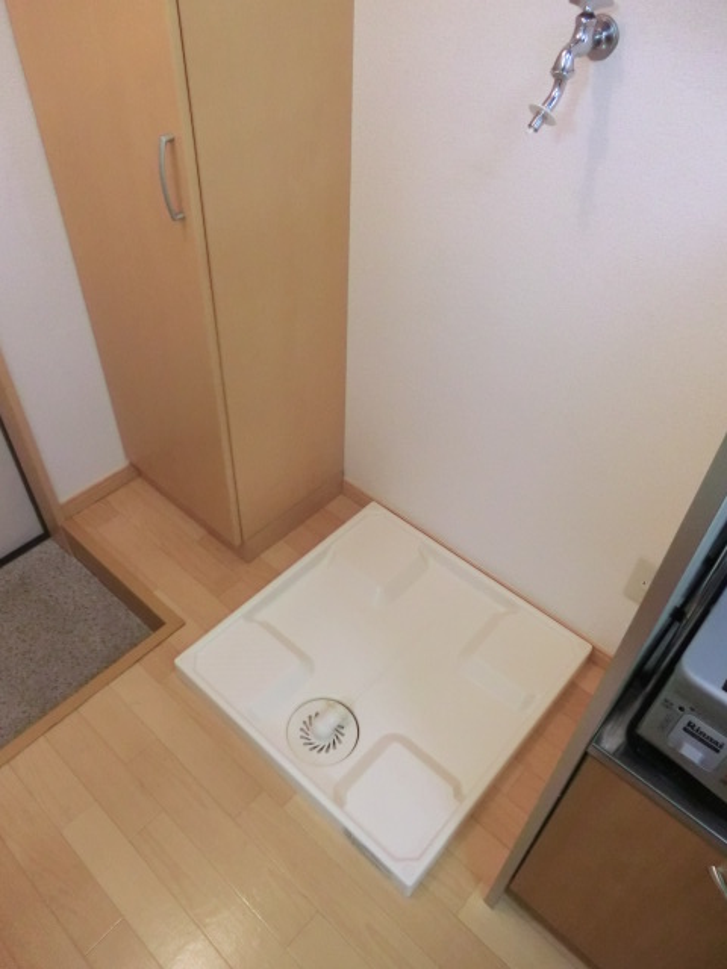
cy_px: 484
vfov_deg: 71.6
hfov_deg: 56.8
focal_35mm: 24
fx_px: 672
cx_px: 364
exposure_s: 1/60
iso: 800
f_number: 3.2
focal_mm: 4.3
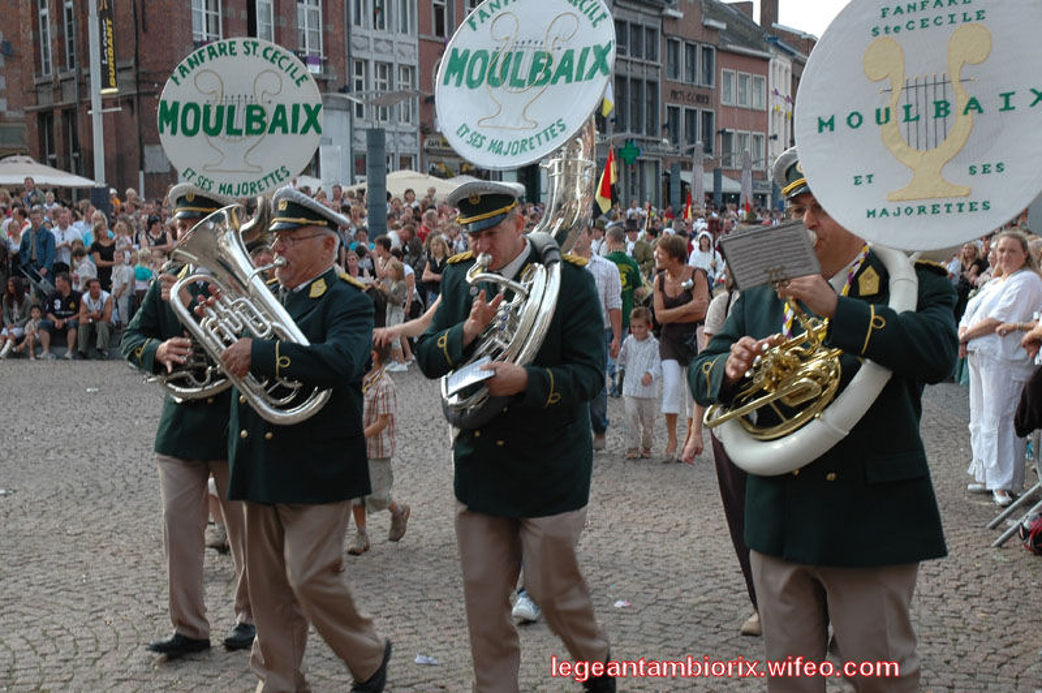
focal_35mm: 51
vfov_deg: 26.4
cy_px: 346
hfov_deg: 38.9
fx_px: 1475
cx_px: 521
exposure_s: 1/100
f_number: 9
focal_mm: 34
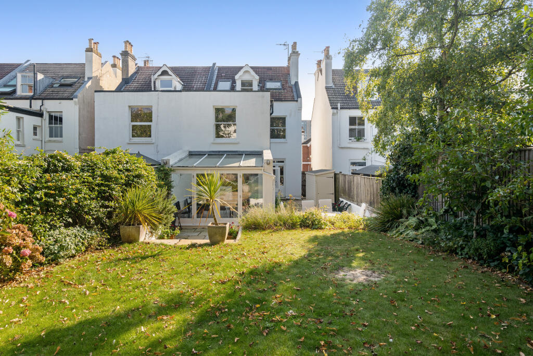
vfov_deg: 61.9
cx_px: 266
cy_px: 178
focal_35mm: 20
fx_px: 296
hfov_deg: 84.0
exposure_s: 1/100
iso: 500
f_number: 10
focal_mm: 20
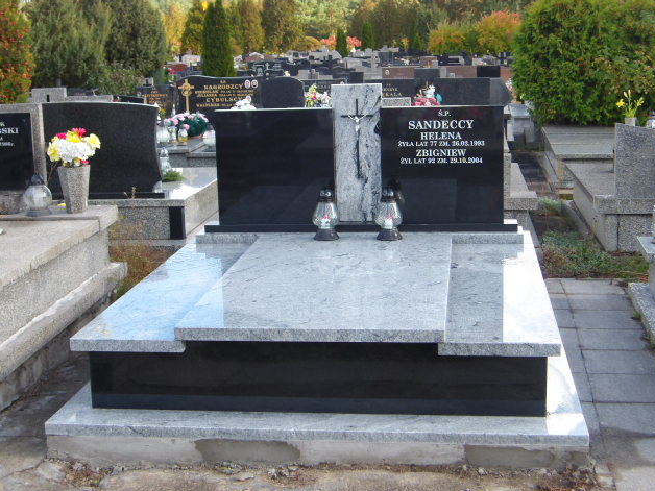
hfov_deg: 35.5
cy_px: 243
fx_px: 1022
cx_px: 333
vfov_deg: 27.0
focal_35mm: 54
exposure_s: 1/135
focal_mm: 9.4
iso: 100
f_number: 4.2
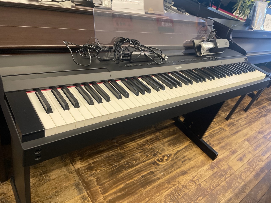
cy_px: 102
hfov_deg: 67.3
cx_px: 136
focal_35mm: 26
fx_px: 204
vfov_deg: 53.1
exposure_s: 1/50
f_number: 1.6
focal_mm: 4.2
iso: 320
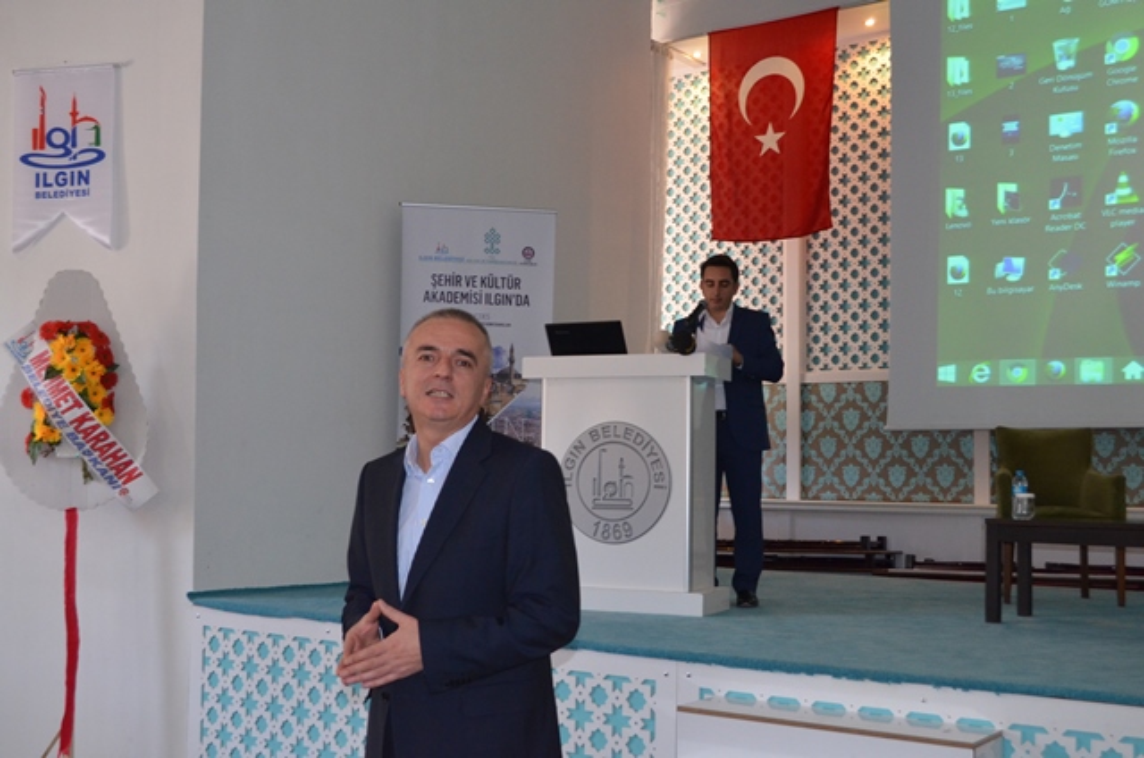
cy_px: 379
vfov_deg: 30.7
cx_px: 572
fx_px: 1380
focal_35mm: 44
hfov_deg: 45.0
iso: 1800
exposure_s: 1/60
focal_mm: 29
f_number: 4.5
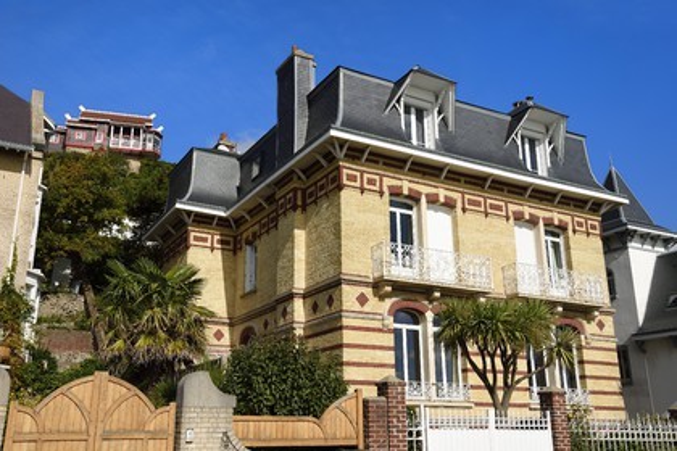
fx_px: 715
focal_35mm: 38
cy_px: 226
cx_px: 338
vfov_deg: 35.1
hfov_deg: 50.7
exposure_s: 1/640
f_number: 9
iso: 200
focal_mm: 38
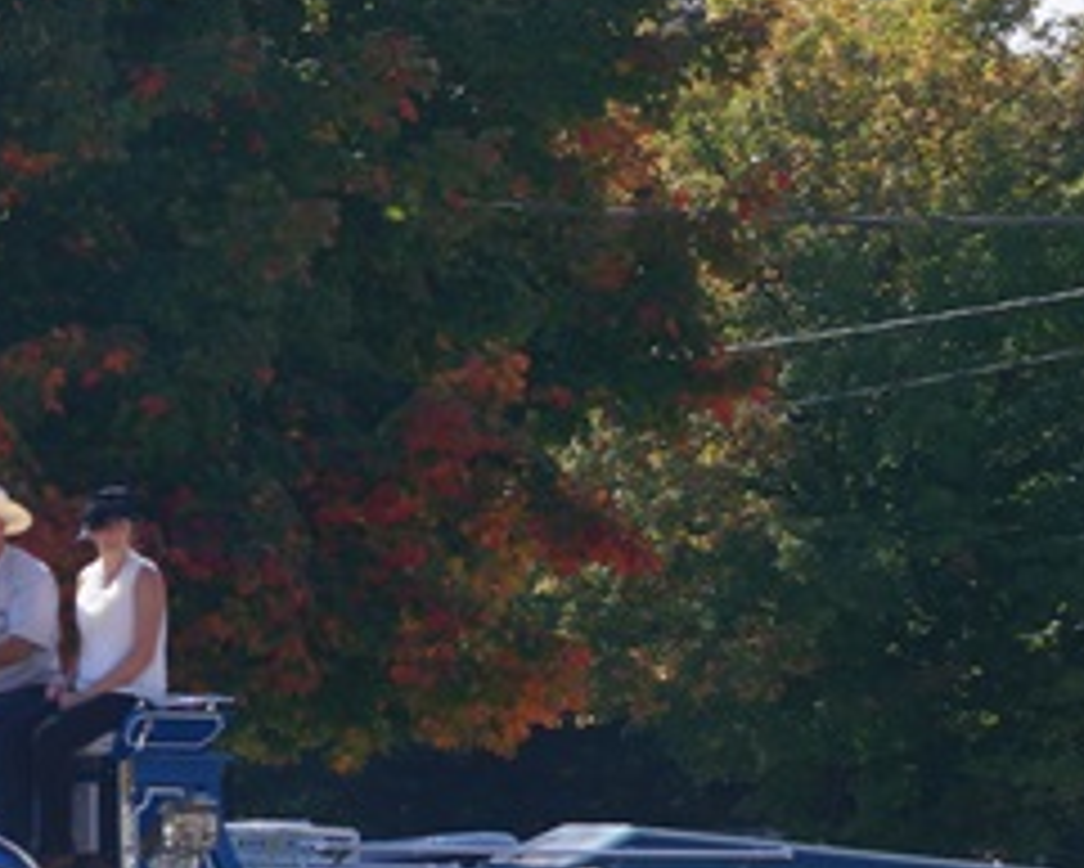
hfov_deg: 10.2
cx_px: -787
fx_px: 5745
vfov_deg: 8.5
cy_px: 1109
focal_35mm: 179
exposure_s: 1/125
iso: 100
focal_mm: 30
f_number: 11
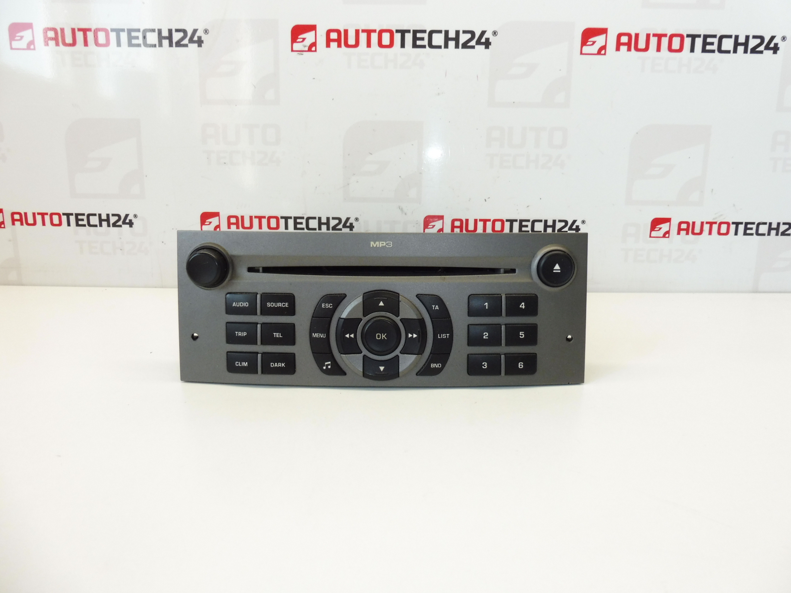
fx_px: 571
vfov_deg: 54.9
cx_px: 396
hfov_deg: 69.4
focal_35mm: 25
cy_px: 296
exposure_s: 1/80
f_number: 4
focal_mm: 4.4
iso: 200
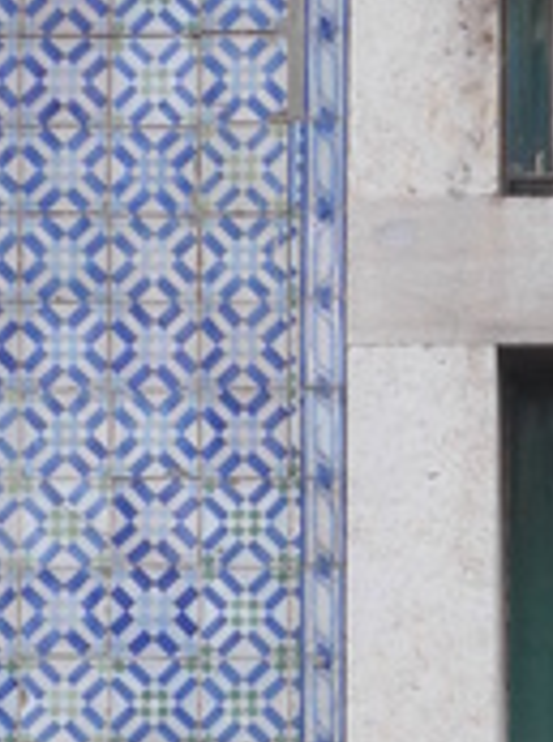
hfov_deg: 6.4
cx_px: 664
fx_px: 4917
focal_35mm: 230
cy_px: 862
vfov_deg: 8.5
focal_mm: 12.7
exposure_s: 1/80
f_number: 3.7
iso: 200
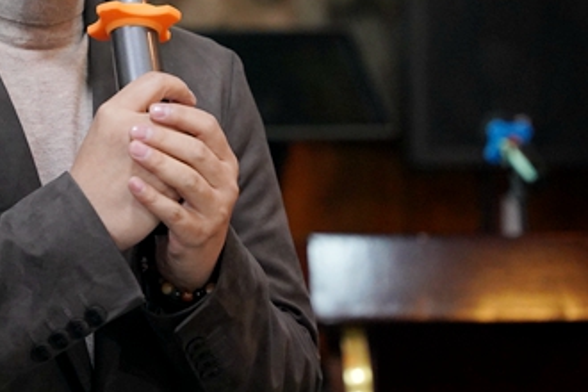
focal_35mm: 156
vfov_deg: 8.7
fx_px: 2551
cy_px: -19
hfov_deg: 13.0
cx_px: 64
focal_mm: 64.5
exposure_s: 1/80
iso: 5000
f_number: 3.2
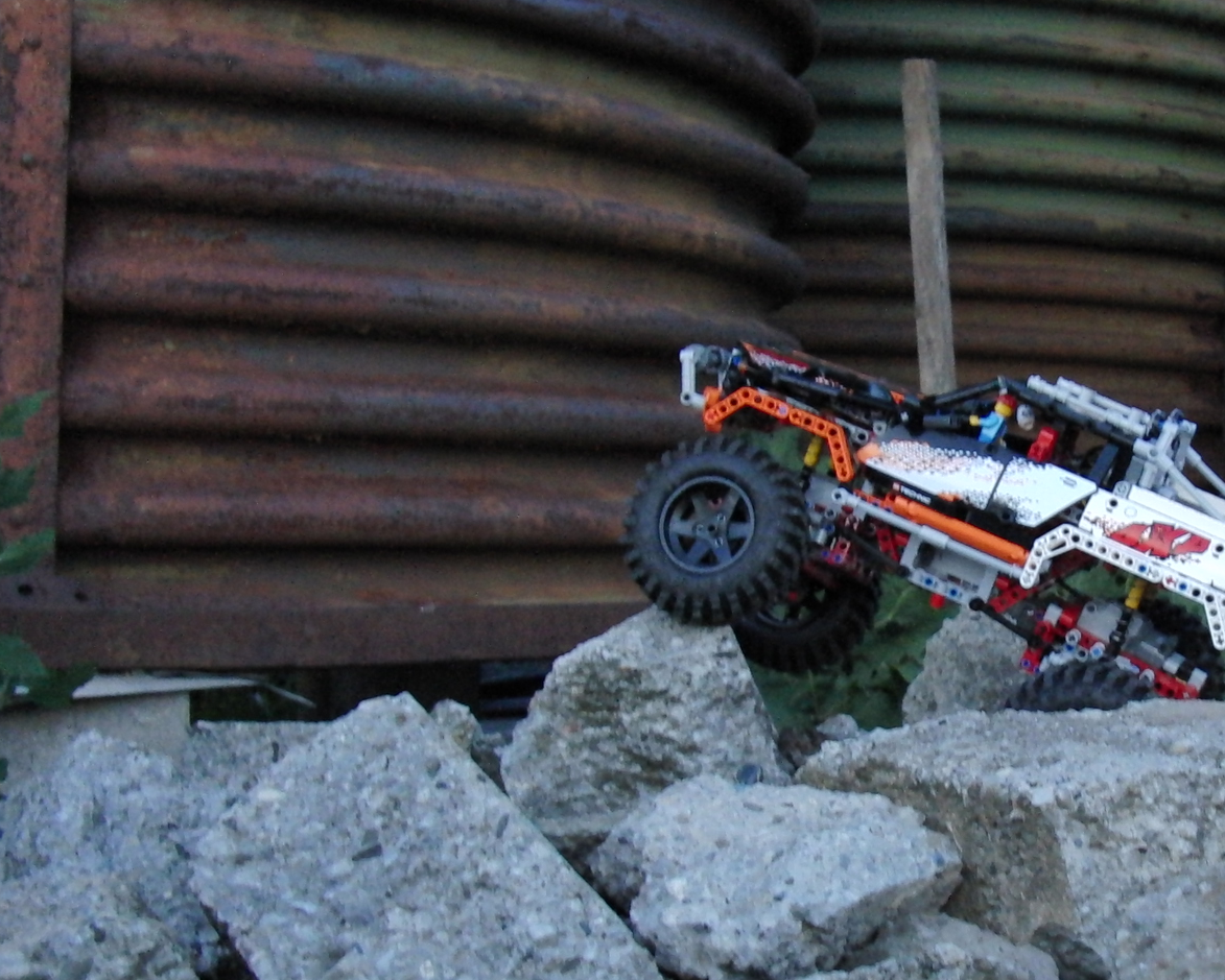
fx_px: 2502
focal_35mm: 69
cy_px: 585
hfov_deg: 27.0
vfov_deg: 22.1
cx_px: 964
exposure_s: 1/15
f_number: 2.7
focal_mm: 7.3
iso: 400
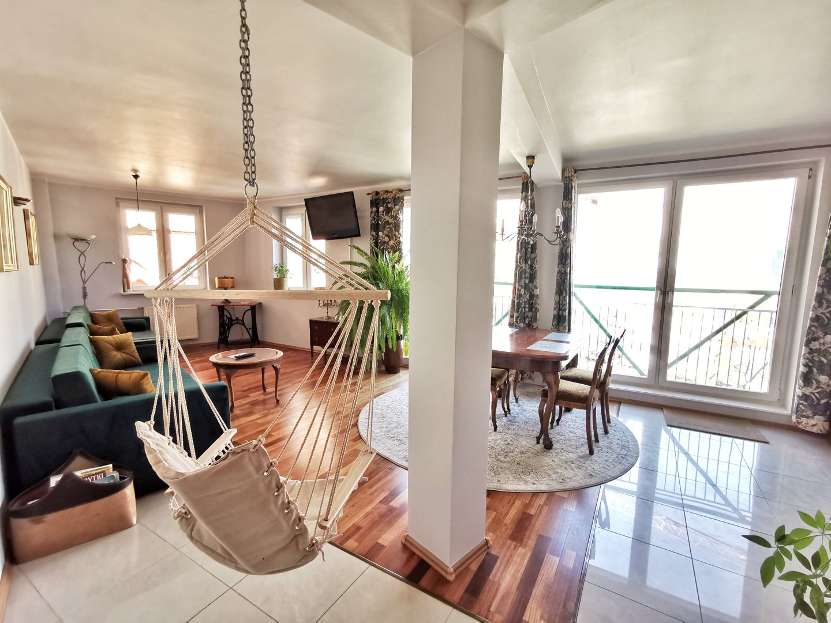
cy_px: 312
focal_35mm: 16
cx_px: 416
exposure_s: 1/100
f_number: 2.2
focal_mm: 2.35
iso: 160
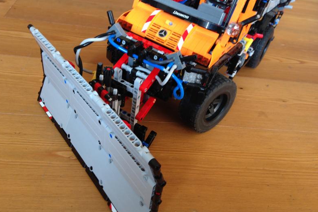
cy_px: 101
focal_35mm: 35
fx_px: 309
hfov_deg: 54.4
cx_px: 157
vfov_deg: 37.8
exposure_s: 1/20
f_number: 2.4
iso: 50
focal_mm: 4.12
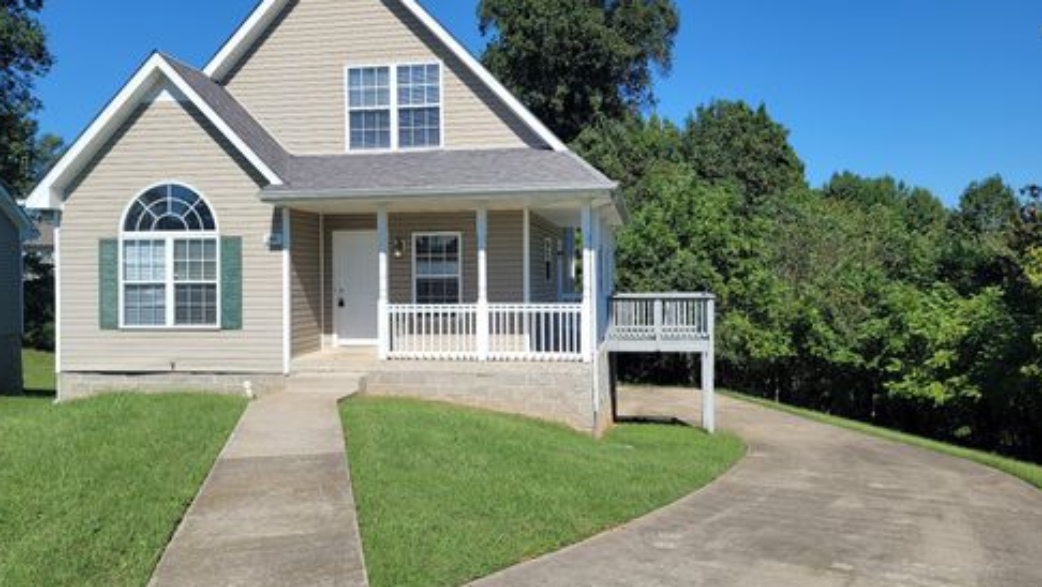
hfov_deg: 67.9
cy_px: 282
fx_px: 774
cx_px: 510
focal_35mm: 28
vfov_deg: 41.6
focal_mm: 7
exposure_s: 1/1138
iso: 20
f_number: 1.8
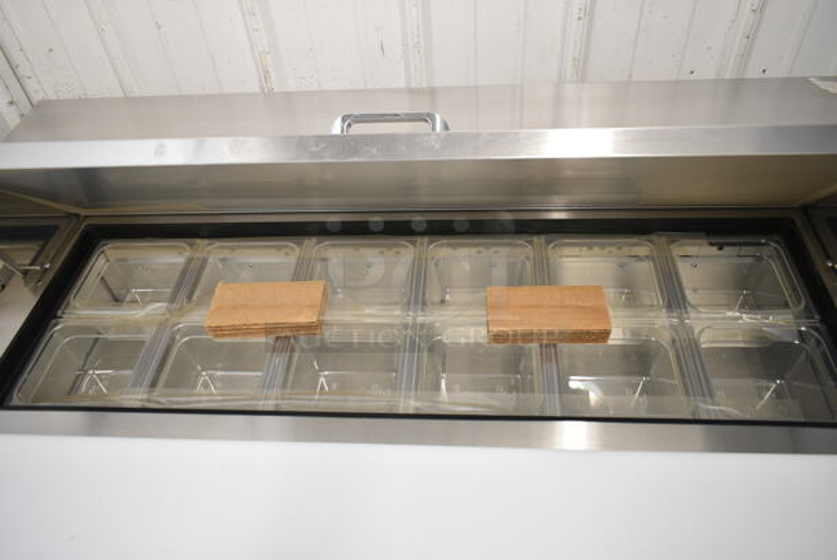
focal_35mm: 27
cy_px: 280
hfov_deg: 67.3
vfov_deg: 48.0
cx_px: 418
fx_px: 628
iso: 500
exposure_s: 1/30
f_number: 3.5
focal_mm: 18
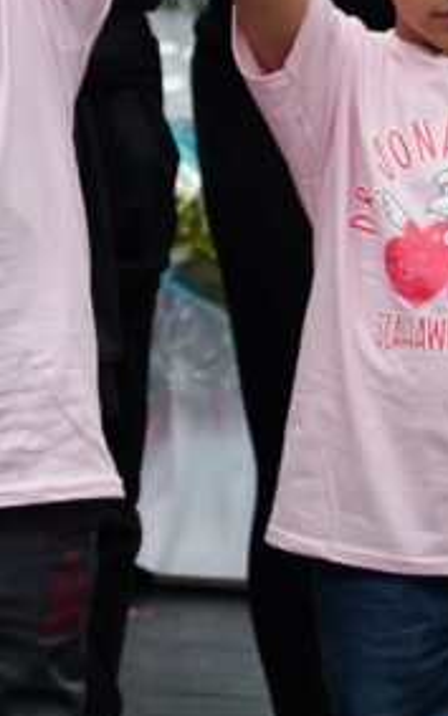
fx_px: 6404
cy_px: -102
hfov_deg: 4.0
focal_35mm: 328
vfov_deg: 6.4
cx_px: -114
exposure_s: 1/100
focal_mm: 91
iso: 400
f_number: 4
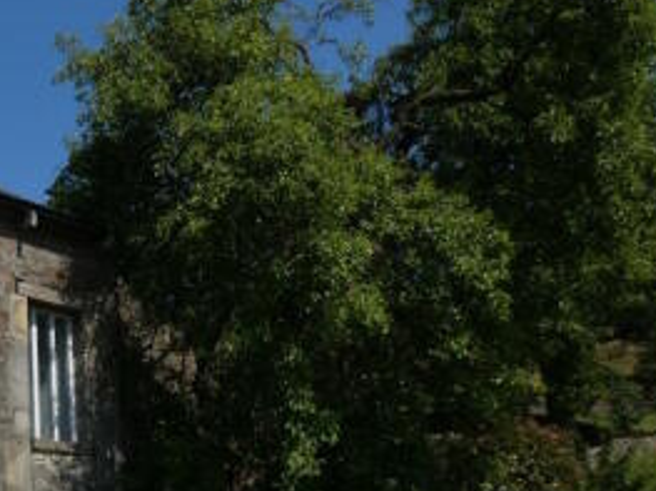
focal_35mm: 62
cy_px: 388
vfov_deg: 23.3
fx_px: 1174
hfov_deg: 29.0
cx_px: -16
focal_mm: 5
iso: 80
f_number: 4.5
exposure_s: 1/1000
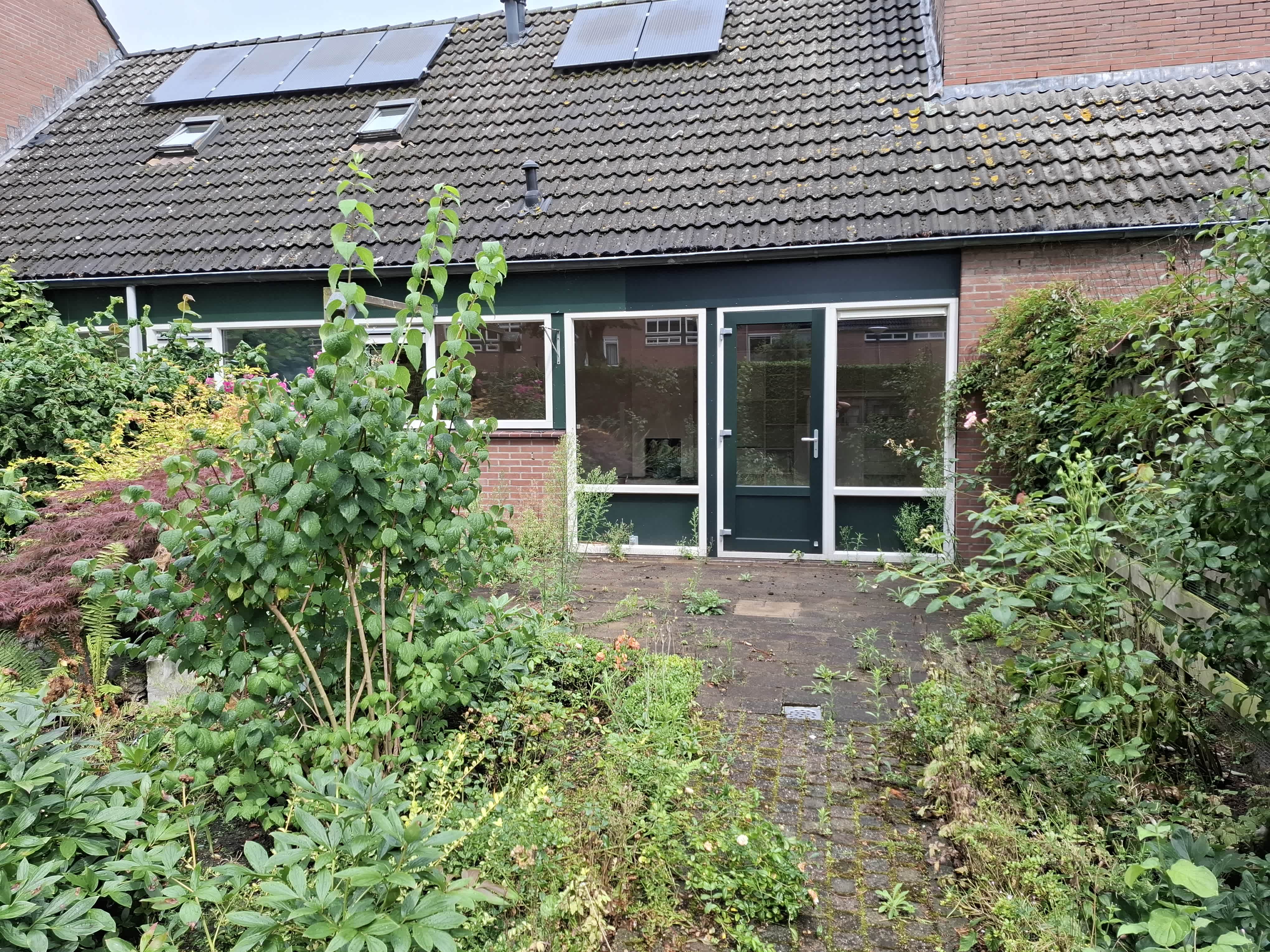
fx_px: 844
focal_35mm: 23
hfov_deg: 73.9
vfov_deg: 58.9
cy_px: 476
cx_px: 635
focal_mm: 5.5
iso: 50
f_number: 1.8
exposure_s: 1/643
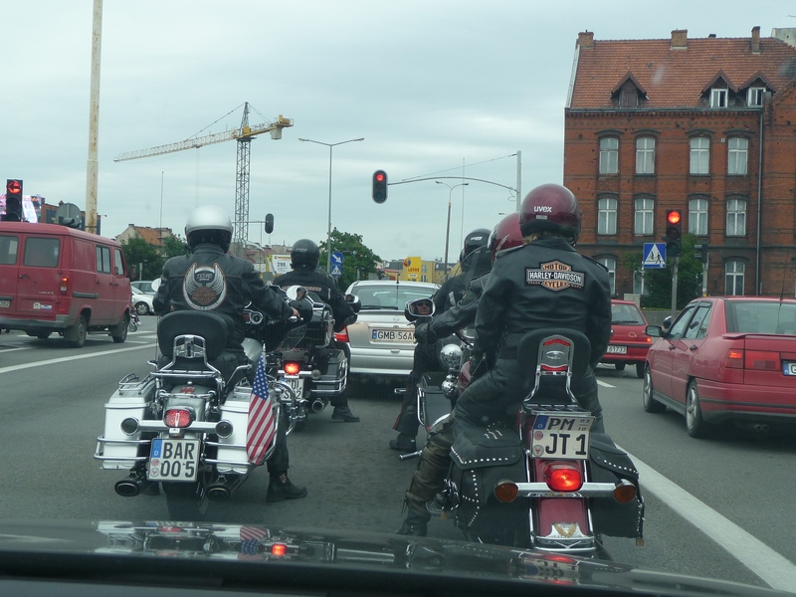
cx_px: 398
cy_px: 298
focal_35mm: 48
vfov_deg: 30.3
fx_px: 1104
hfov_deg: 39.7
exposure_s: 1/400
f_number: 4
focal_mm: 7.1
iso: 100
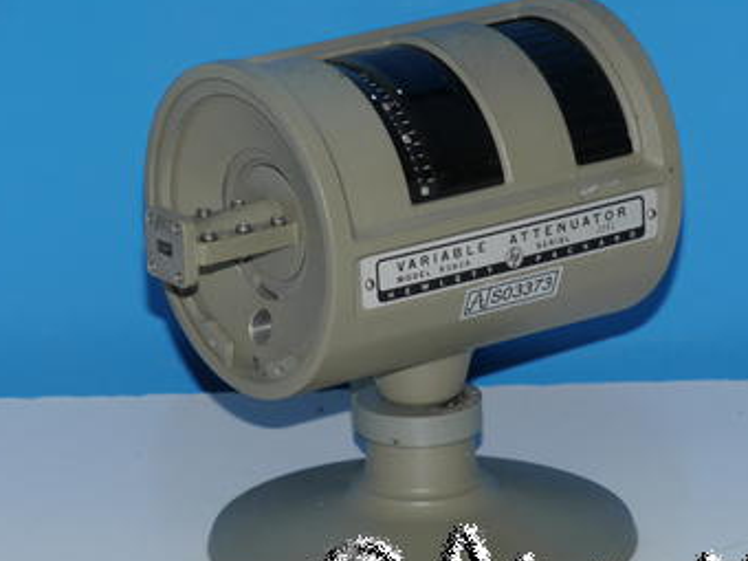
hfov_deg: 8.7
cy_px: 319
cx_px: 411
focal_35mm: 228
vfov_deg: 6.5
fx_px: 4927
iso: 400
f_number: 11
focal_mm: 97
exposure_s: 1/60
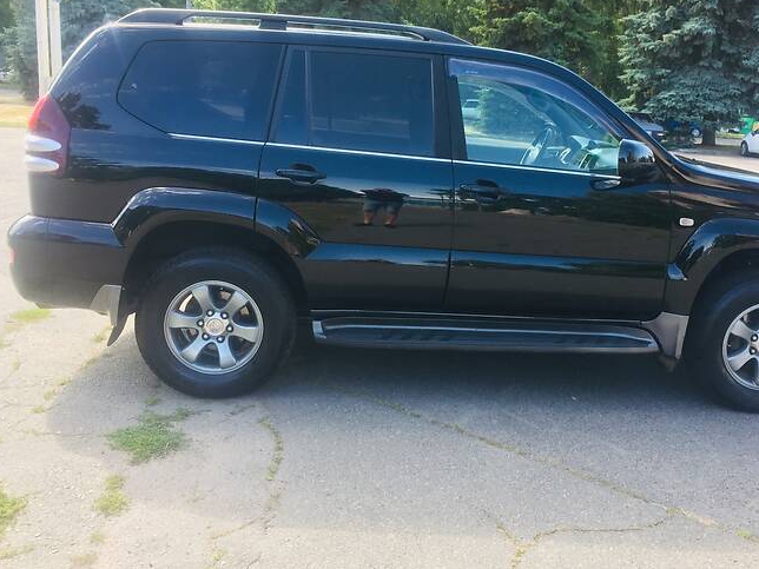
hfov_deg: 51.1
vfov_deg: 39.6
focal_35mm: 36
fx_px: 789
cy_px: 249
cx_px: 440
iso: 32
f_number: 2.2
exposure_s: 1/122
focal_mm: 4.2
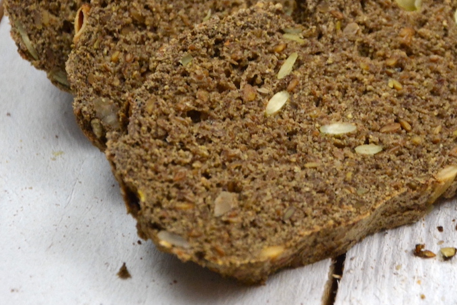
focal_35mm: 278
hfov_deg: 7.4
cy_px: 66
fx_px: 3526
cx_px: 334
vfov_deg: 4.9
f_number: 5.6
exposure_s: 1/125
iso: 1800
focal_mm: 105
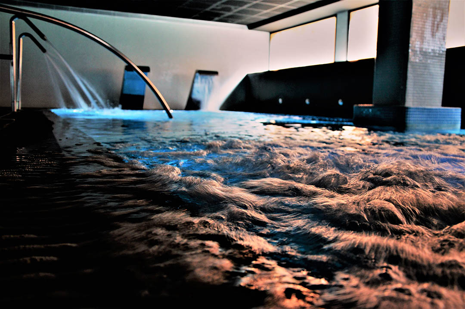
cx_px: 232
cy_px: 154
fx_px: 406
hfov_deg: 59.5
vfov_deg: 41.6
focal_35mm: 32
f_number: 3.8
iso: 800
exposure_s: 1/15
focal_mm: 21
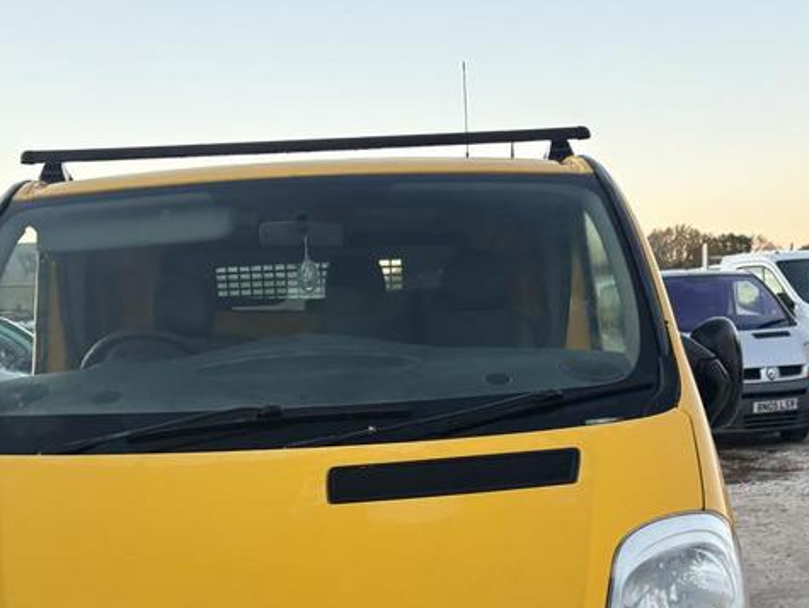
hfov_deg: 38.9
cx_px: 395
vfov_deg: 28.4
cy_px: 562
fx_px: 1146
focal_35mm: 49
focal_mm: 5.96
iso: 125
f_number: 1.6
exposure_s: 1/112
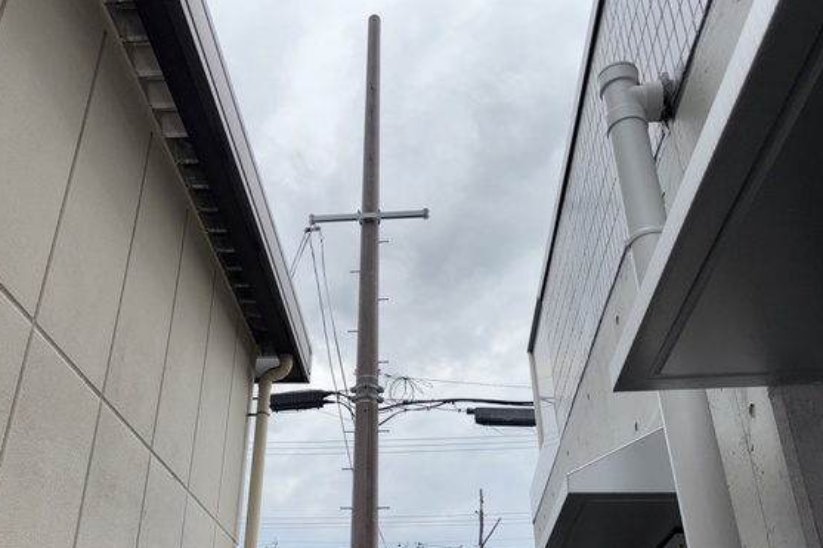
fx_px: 777
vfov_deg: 38.6
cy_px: 339
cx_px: 359
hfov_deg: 55.6
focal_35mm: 34
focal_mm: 5.96
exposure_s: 1/448
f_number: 1.6
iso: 100
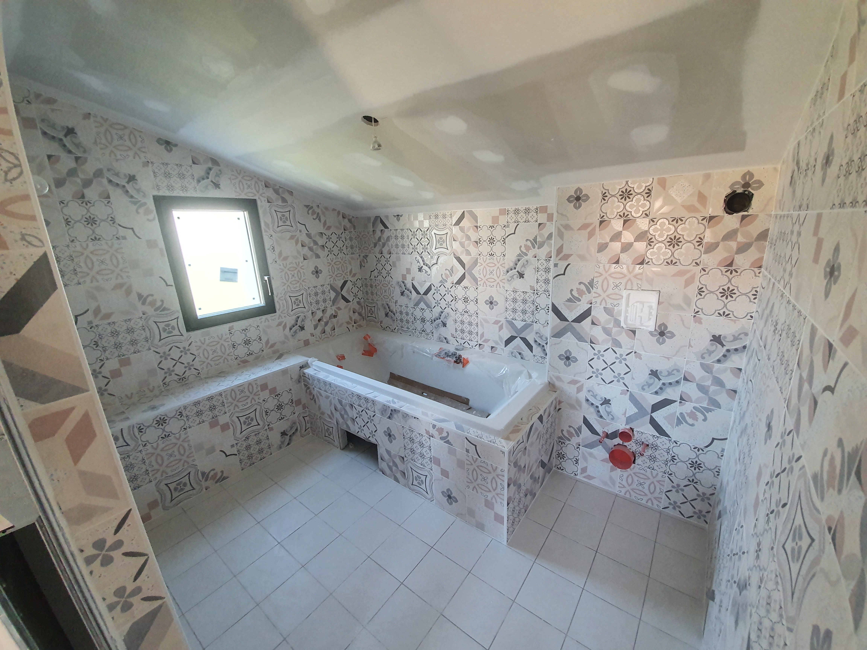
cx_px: 434
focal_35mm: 13
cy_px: 325
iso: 320
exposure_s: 1/50
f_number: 2.2
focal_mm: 1.8
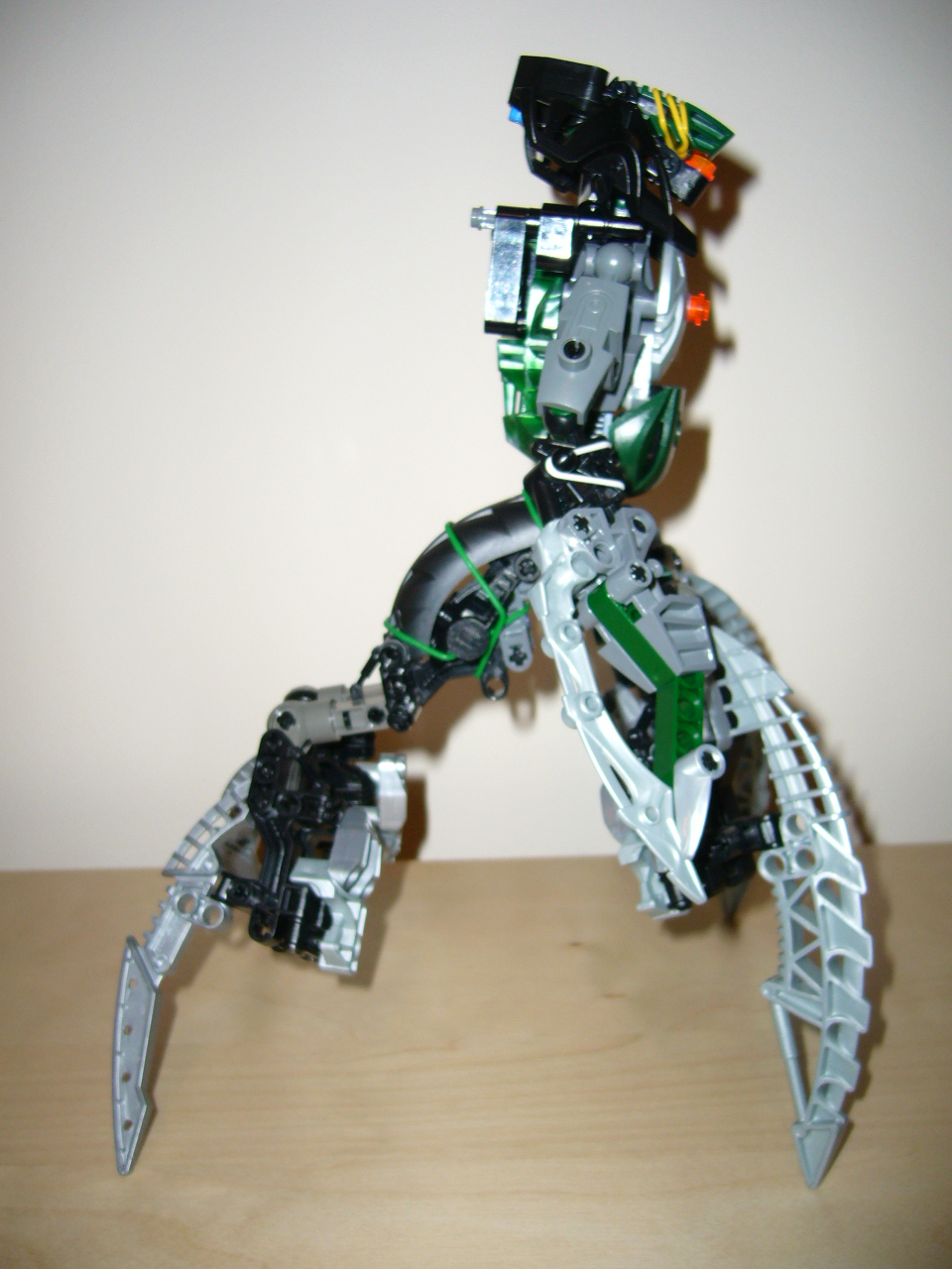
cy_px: 634
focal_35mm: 35
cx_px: 476
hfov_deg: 40.7
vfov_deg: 52.6
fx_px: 1283
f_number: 2.8
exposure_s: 1/30
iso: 100
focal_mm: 5.8
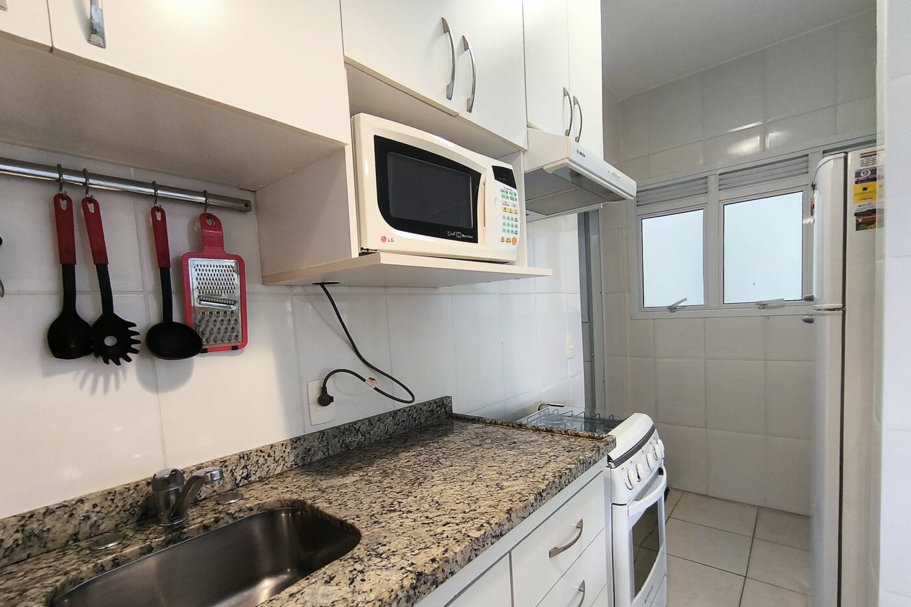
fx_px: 430
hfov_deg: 93.3
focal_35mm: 17
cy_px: 340
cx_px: 461
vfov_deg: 70.2
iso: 160
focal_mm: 1.65
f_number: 2.2
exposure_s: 1/40
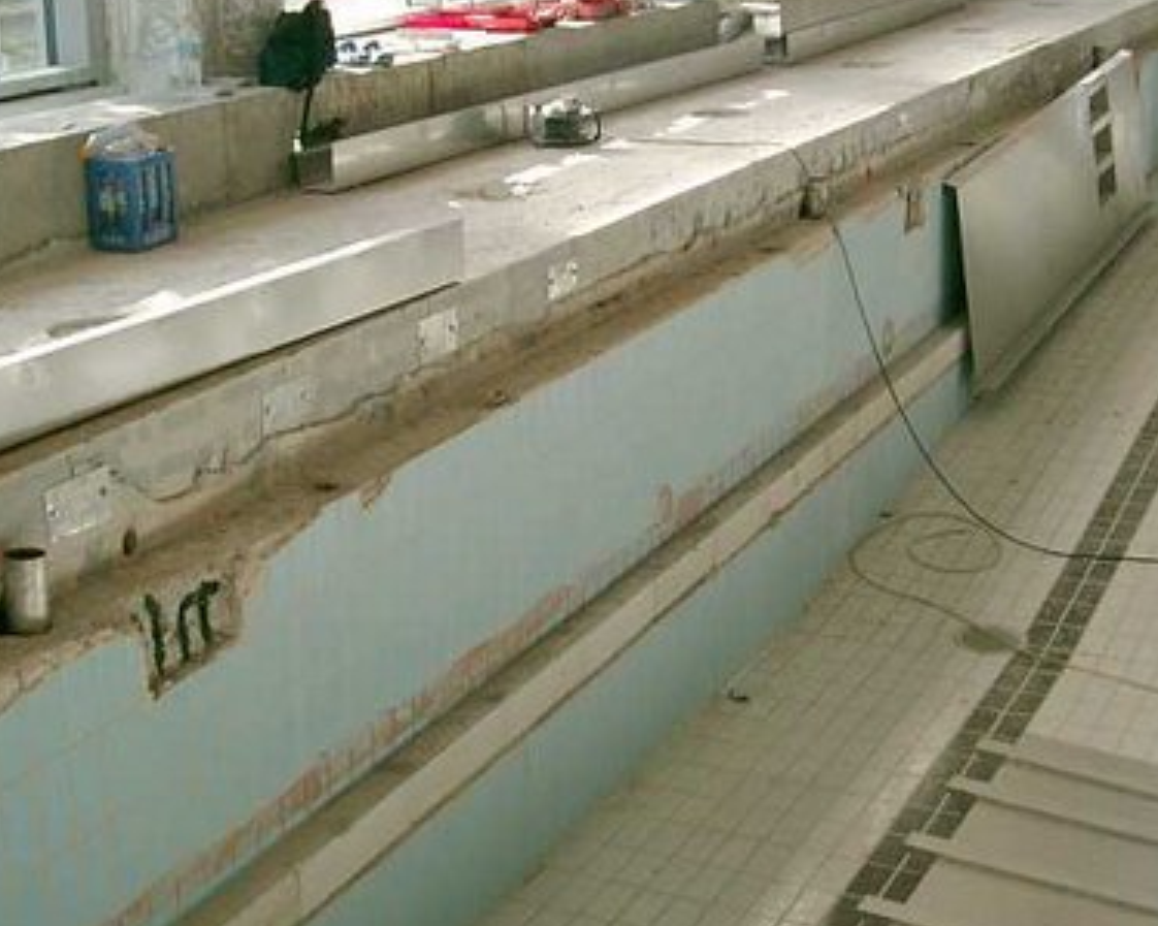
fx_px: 1987
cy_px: 452
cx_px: 560
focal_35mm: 58
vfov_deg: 26.2
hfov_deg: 32.5
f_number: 2.6
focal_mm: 7.6
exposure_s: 1/160
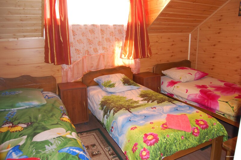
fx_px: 181
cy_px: 80
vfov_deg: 47.9
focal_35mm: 27
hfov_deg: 67.4
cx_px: 120
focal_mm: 18
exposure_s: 1/60
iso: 400
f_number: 3.5
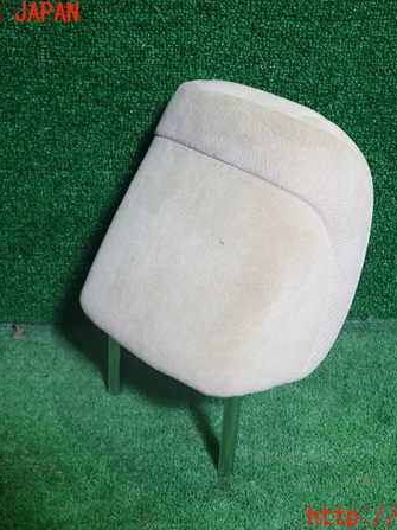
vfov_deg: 37.5
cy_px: 266
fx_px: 780
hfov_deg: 28.5
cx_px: 219
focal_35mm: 51
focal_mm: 6.83
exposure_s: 1/40
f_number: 2.7
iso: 200
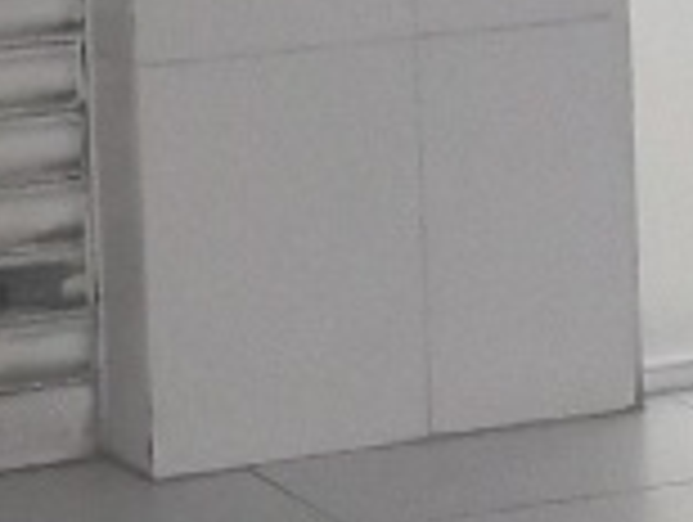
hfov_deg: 7.8
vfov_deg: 5.9
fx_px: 5053
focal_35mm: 252
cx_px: 644
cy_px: -266
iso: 360
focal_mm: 6.3
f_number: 4.5
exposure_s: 1/200
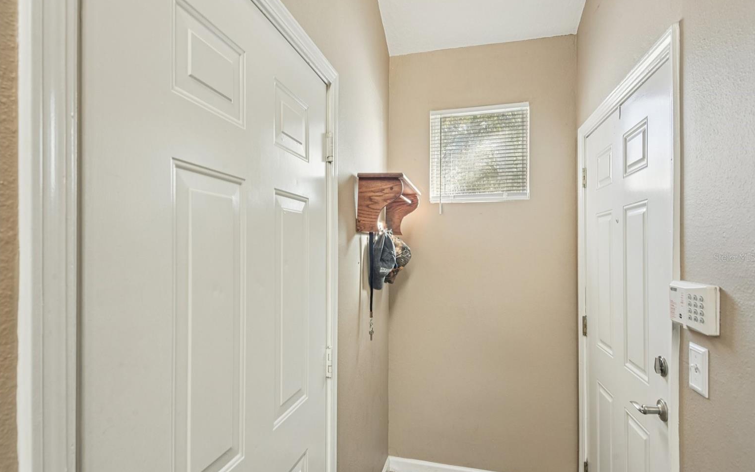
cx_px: 364
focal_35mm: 17
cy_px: 257
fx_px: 350
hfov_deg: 94.3
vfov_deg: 67.9
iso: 400
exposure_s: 1/10
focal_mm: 16
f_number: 8
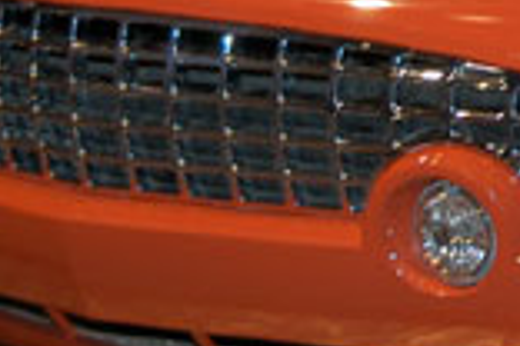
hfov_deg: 9.6
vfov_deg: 6.5
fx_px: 3004
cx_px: 778
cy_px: -216
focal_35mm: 208
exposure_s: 1/60
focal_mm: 32
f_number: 5
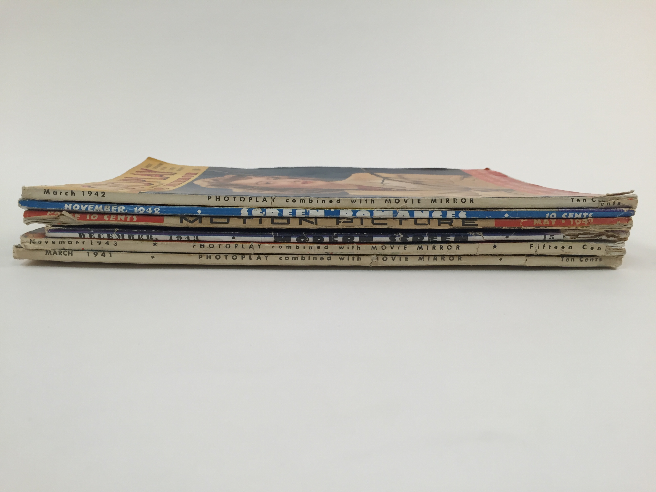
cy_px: 246
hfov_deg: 61.7
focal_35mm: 29
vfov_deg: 48.2
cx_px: 328
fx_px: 550
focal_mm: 4.15
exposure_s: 1/40
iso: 32
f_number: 2.2
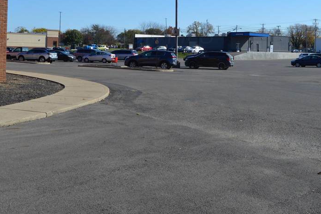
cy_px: 35
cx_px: 155
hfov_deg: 39.6
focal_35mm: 50
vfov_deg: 26.3
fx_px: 446
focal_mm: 18
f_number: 8
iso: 100
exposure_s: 1/250
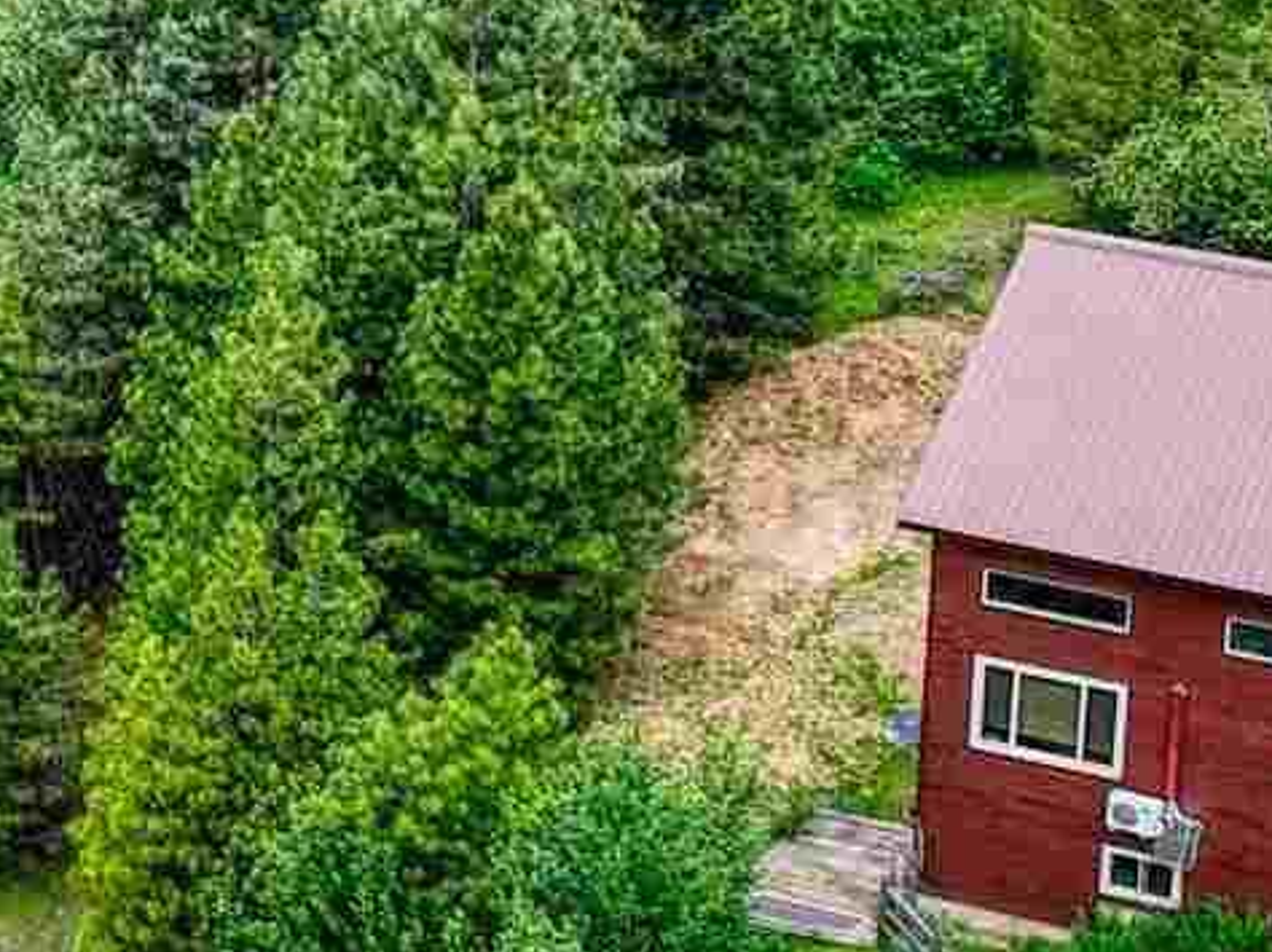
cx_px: -250
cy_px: 196
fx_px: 5583
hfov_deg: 12.7
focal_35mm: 152
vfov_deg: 9.7
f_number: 2.8
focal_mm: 12.3
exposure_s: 1/60
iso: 100
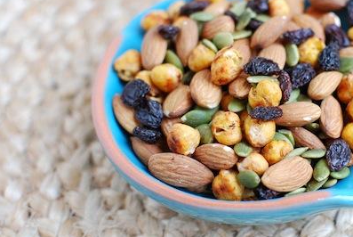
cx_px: 243
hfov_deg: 27.6
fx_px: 714
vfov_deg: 18.8
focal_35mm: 73
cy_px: 99
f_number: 3.2
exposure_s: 1/125
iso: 400
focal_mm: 35
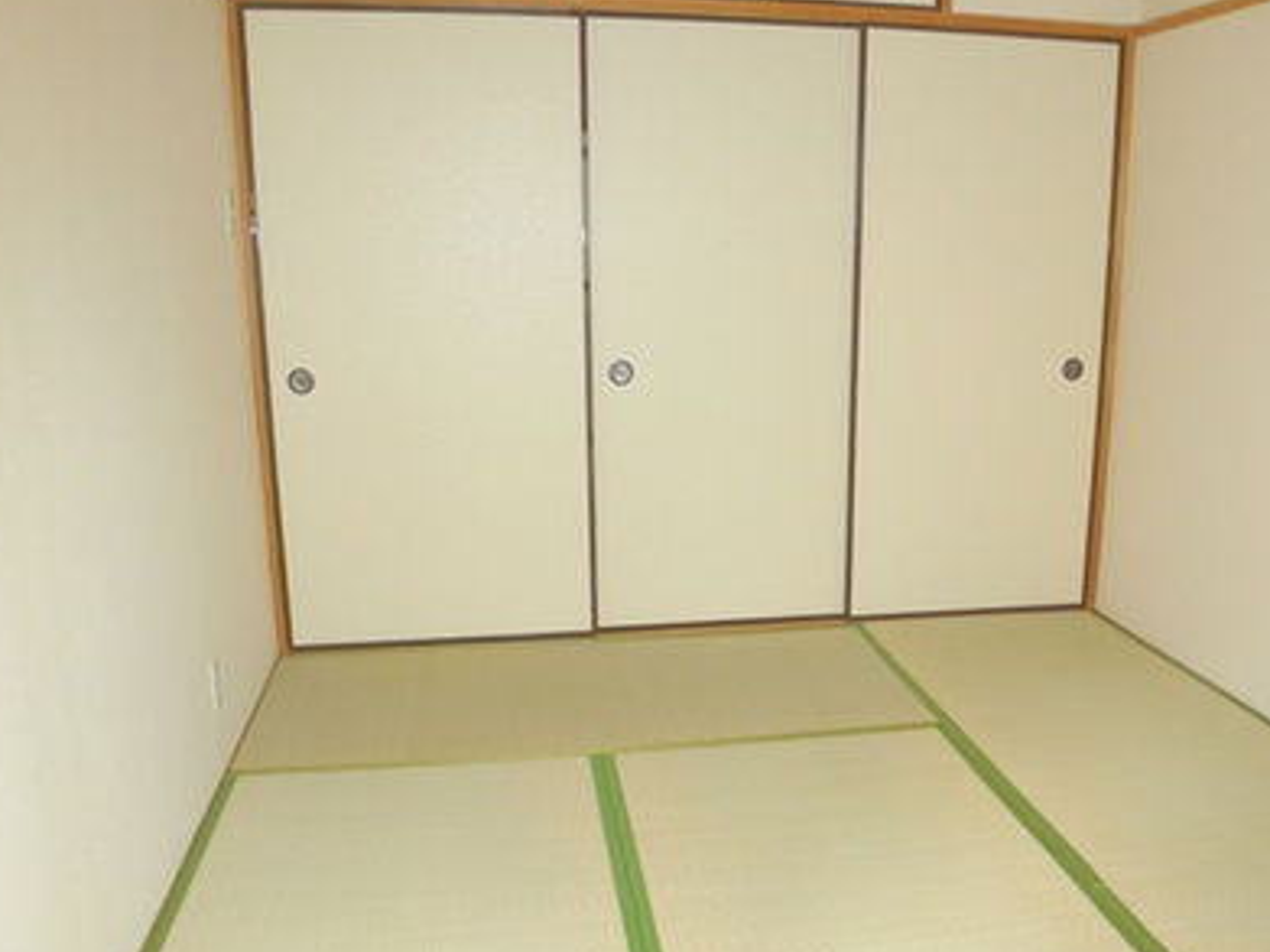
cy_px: 598
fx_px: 1577
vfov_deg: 33.4
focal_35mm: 43
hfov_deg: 43.7
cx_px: 752
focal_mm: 5.1
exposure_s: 1/13
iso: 100
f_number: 2
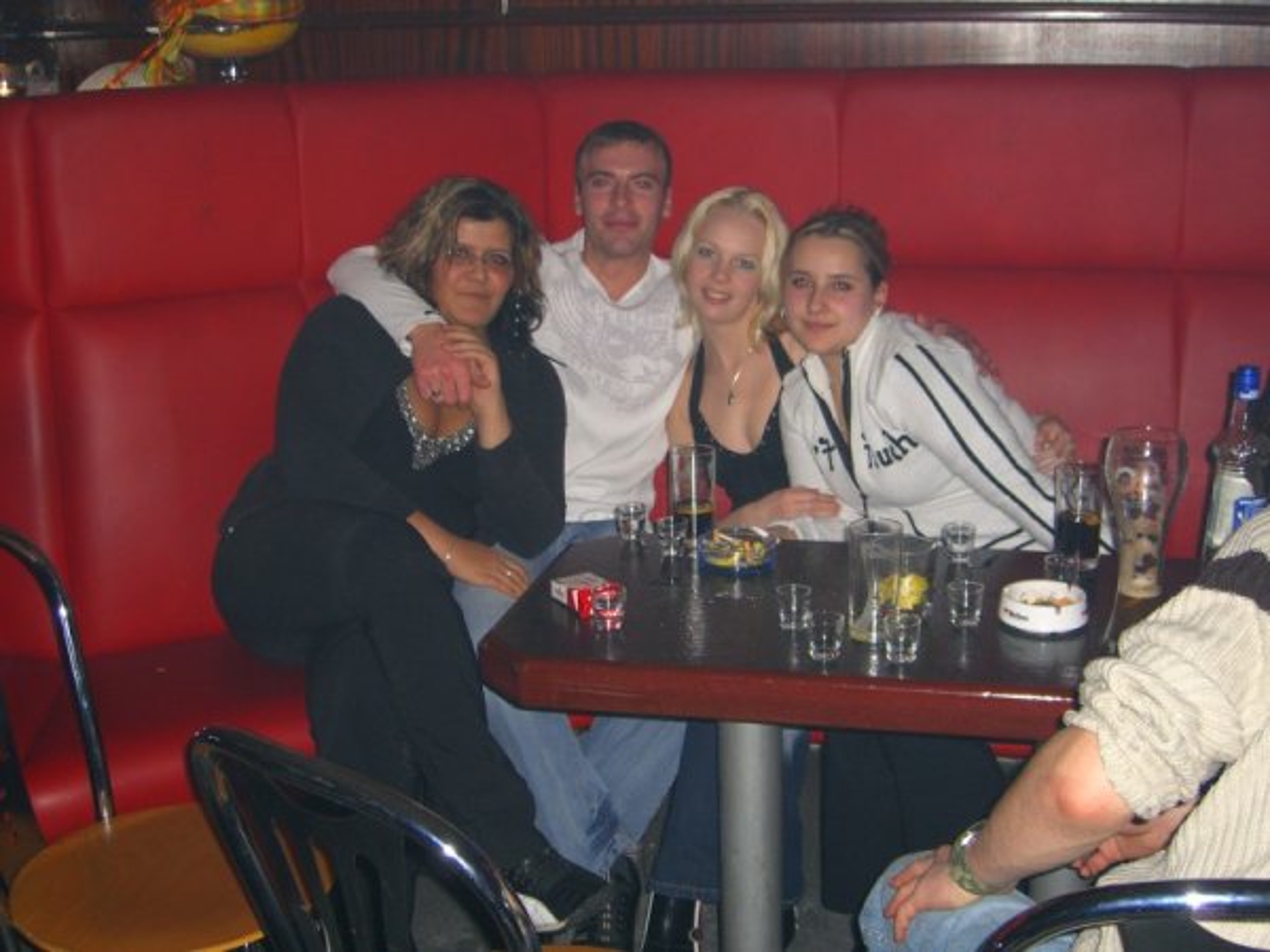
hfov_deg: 41.2
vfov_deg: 31.5
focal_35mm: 46
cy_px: 476
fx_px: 1688
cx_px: 635
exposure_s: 1/60
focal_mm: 9.5
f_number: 3.1
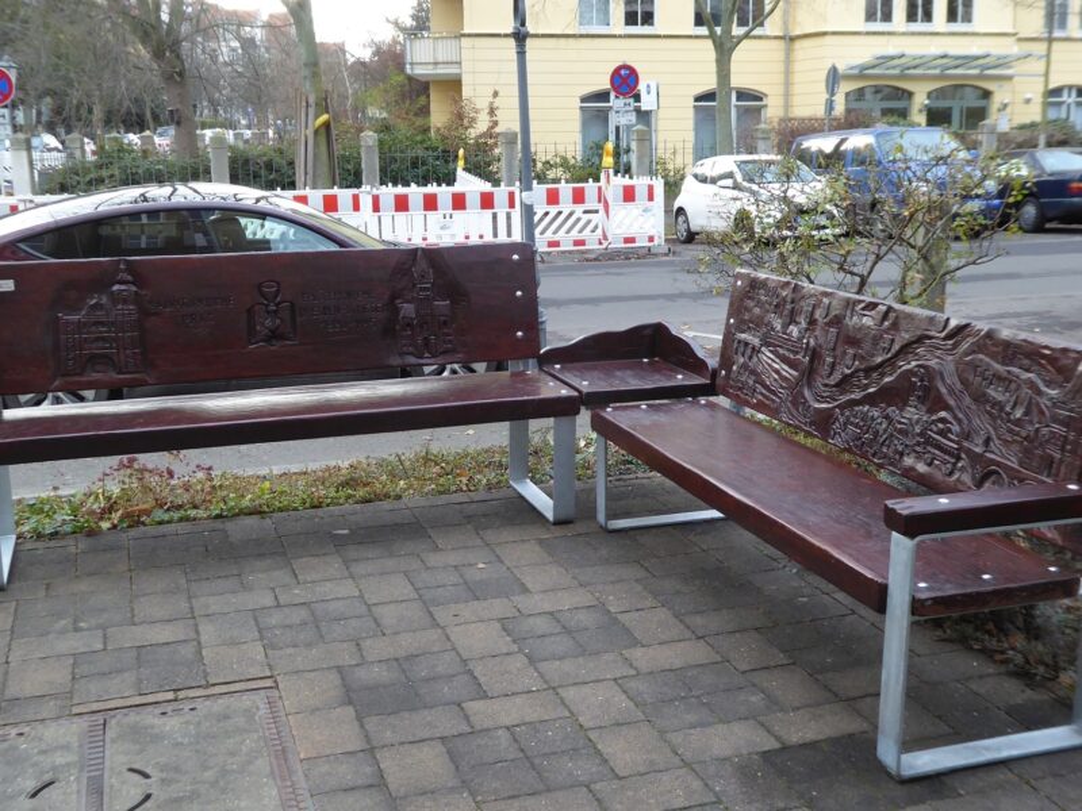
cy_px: 406
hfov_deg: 61.7
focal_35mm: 29
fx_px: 906
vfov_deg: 48.2
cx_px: 541
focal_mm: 5
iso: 160
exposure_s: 1/60
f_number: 3.5
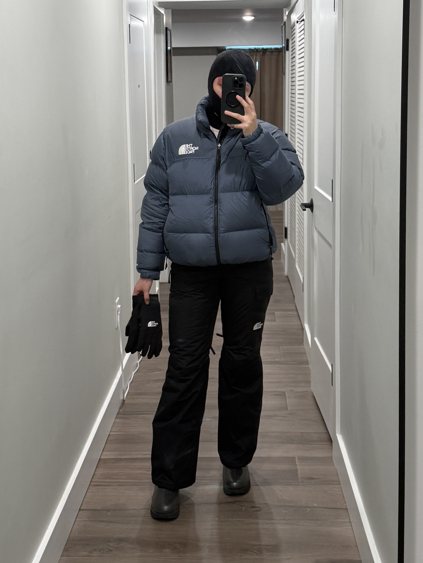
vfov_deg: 71.6
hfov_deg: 56.8
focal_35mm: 24
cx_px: 212
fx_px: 391
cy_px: 282
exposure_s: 1/120
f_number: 1.8
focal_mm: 6.8
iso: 200
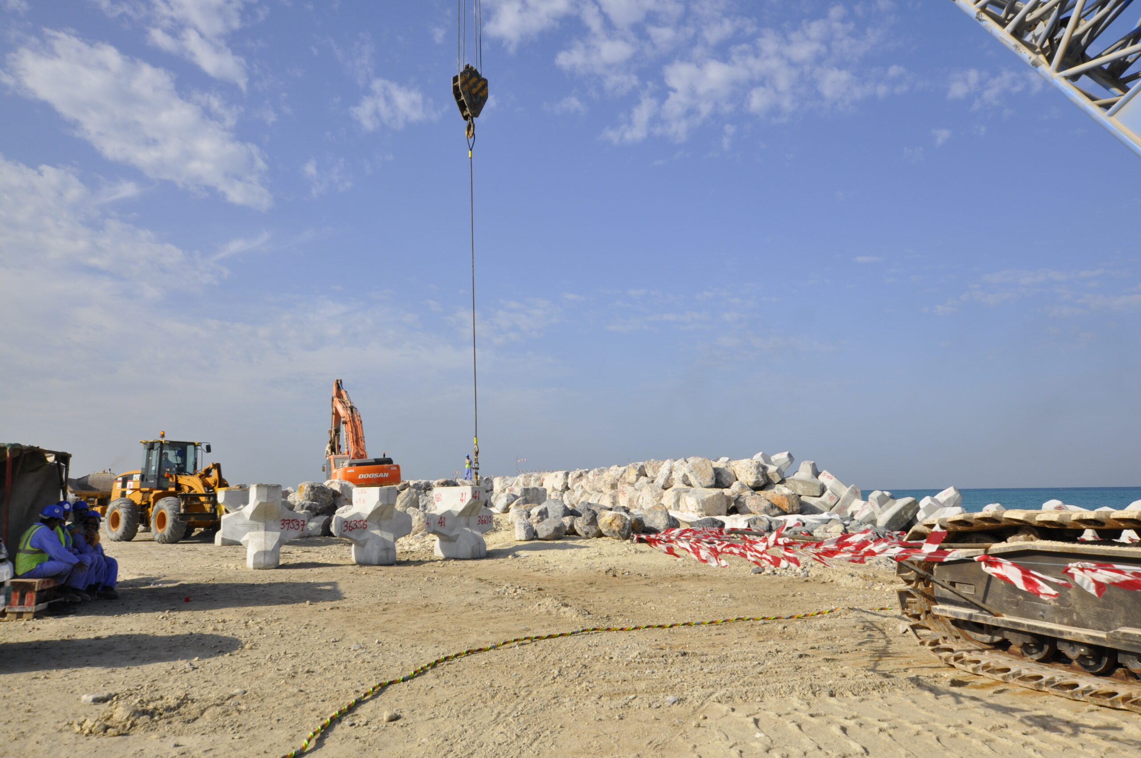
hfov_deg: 62.0
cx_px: 570
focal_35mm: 30
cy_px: 379
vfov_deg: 43.5
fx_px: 950
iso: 200
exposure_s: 1/400
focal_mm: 20
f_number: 10
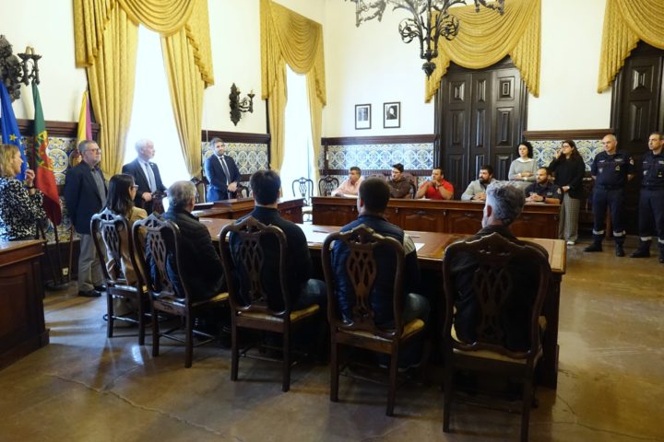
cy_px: 221
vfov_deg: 51.3
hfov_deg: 71.5
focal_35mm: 25
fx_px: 461
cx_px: 332
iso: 2000
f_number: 2.8
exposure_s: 1/100
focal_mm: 9.28
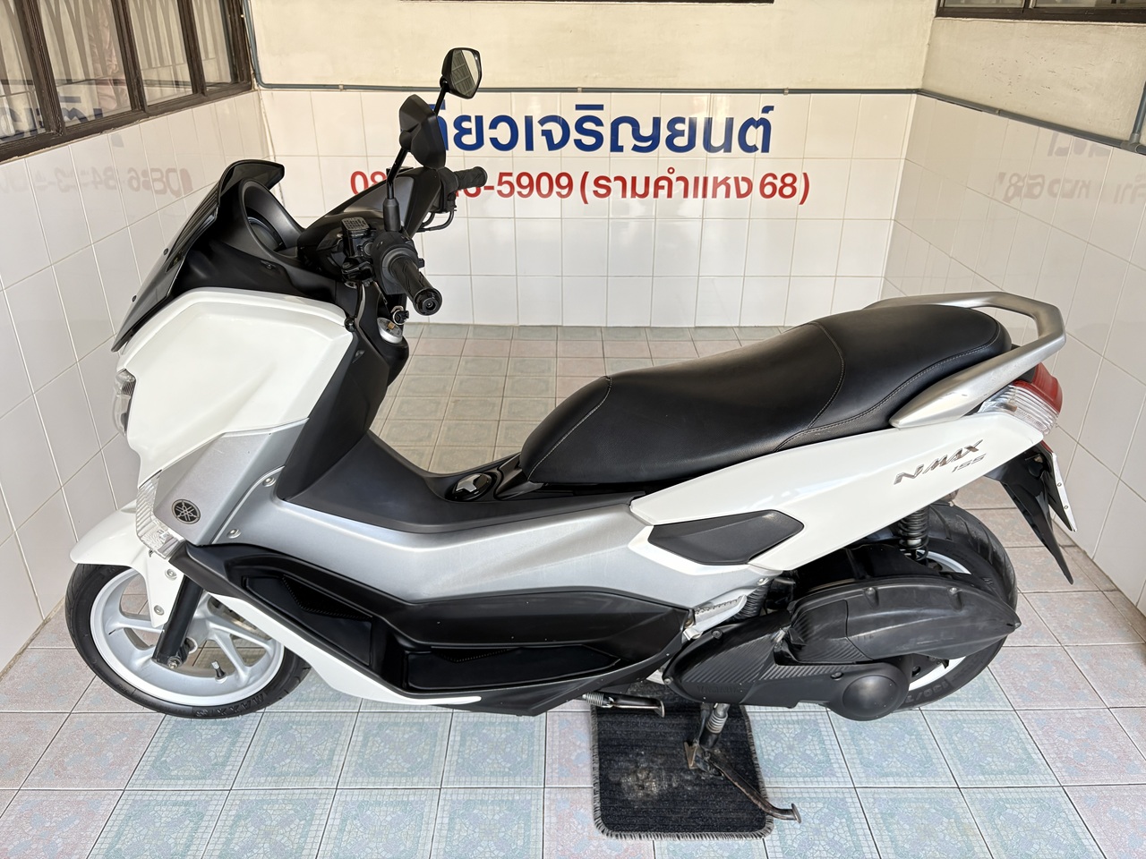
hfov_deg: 67.3
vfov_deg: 53.1
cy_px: 430
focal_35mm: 26
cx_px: 573
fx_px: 861
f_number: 1.6
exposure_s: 1/72
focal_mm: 5.96
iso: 125
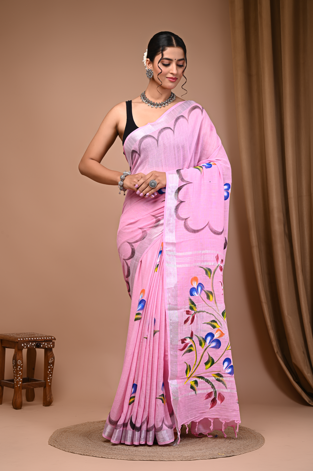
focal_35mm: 75
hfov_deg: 18.2
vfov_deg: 27.0
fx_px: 979
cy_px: 236
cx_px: 156
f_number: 10
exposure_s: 1/160
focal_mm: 75
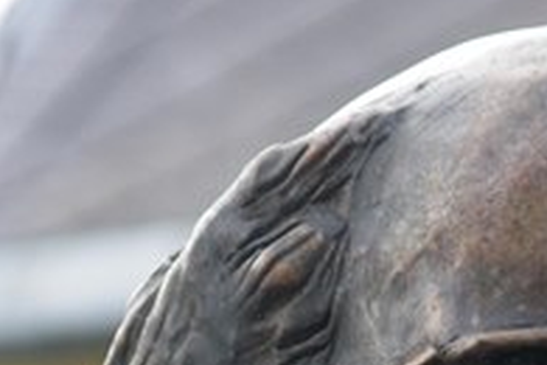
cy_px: 744
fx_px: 10392
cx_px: 530
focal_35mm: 684
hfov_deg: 3.0
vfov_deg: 2.0
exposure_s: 1/200
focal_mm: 50.8
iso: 100
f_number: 3.5
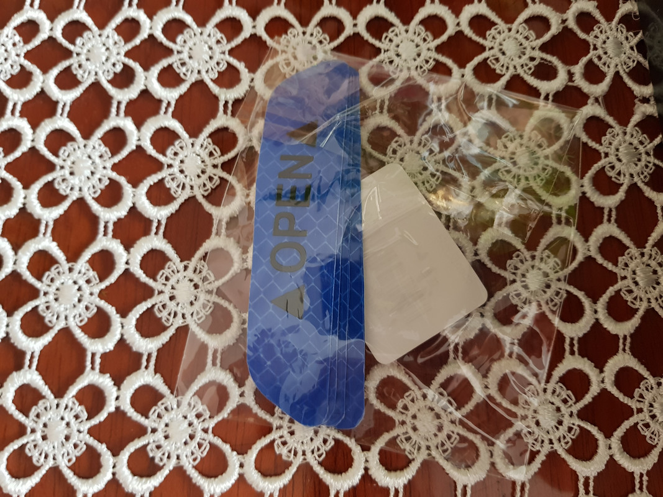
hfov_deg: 67.3
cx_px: 332
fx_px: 498
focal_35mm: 26
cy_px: 248
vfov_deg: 53.1
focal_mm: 4.2
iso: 200
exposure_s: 1/12
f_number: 1.7
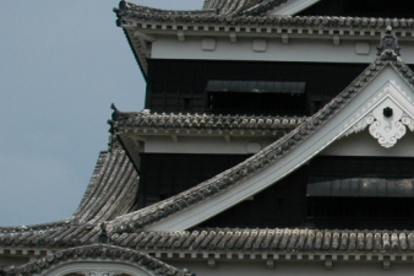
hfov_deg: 17.1
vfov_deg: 12.5
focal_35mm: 109
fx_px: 1253
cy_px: 165
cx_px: 611
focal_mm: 24
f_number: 10
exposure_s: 1/400
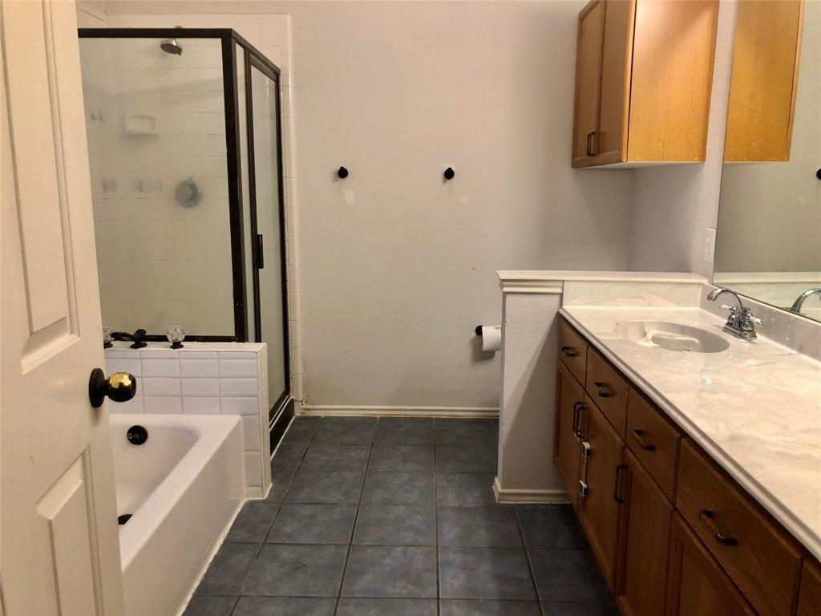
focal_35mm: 28
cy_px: 308
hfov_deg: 63.4
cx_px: 410
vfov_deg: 49.7
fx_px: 664
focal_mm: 3.99
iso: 40
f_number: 1.8
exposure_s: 1/24
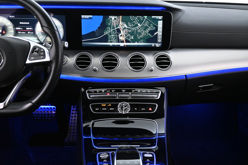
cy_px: 82
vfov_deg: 36.9
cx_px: 124
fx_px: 248
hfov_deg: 53.1
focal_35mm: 36
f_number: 4.2
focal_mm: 24
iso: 5600
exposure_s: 1/40
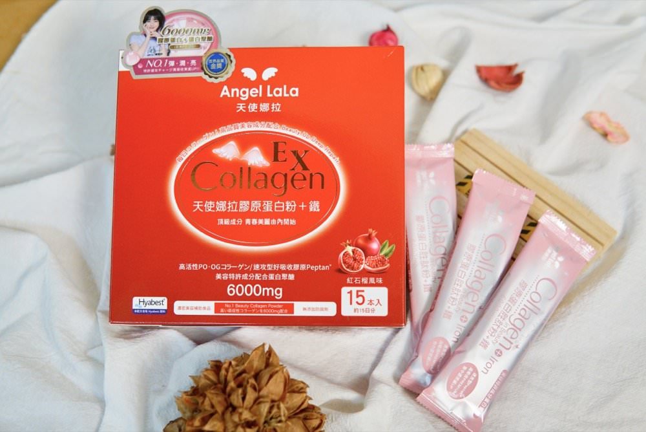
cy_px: 216
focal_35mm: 45
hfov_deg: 43.6
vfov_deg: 29.9
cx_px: 323
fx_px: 808
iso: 500
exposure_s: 1/160
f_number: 4
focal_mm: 30
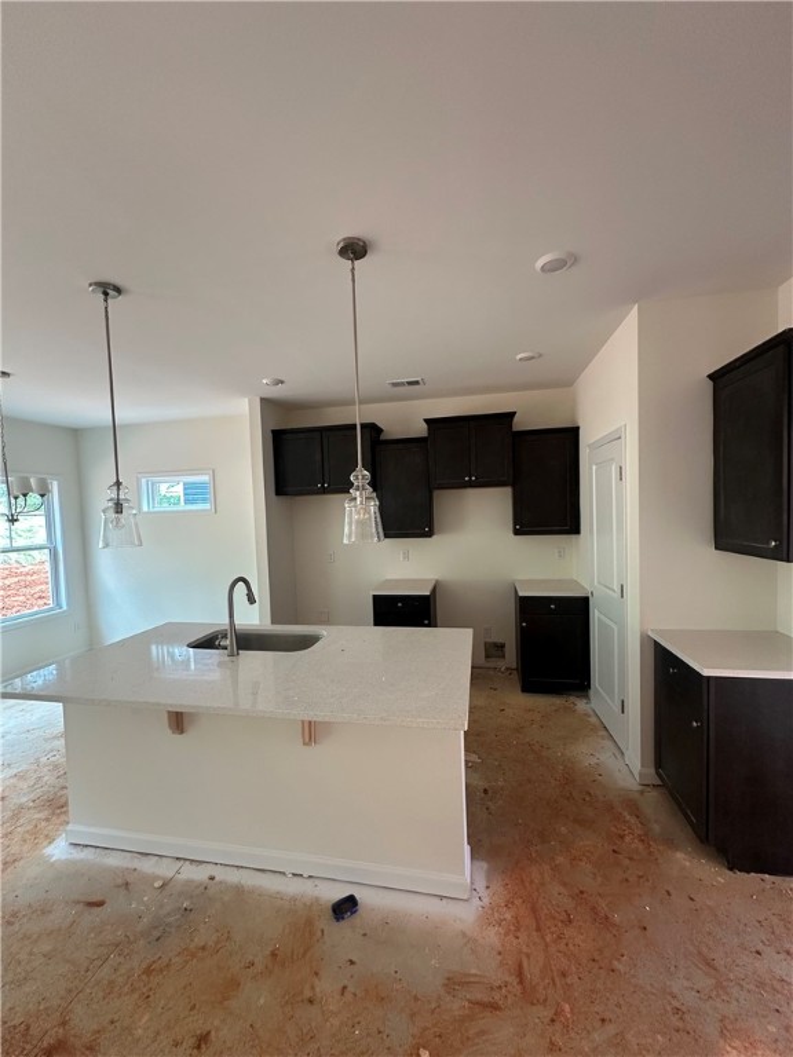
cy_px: 528
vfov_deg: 102.1
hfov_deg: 85.7
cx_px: 396
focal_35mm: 14
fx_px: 428
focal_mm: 2.22
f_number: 2.2
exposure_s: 1/99
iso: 160
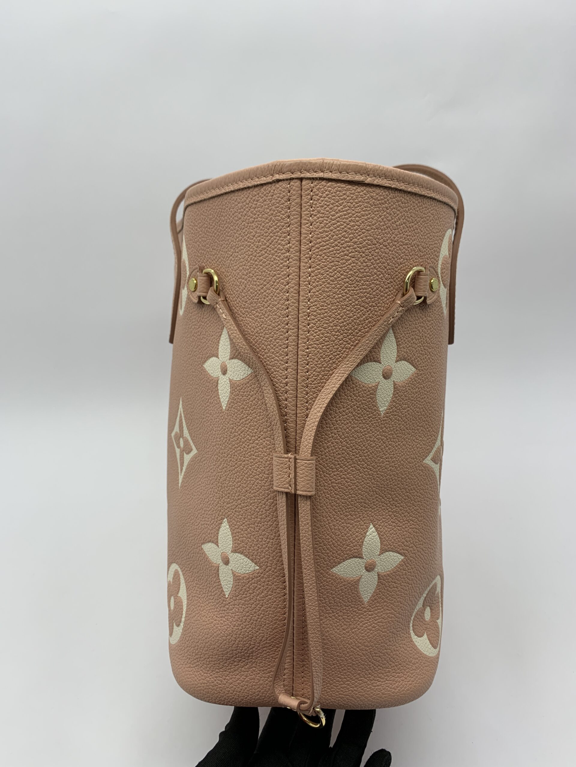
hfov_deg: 53.1
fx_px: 577
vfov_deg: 67.3
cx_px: 288
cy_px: 384
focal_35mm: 26
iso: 32
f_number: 1.8
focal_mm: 4.25
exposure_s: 1/100
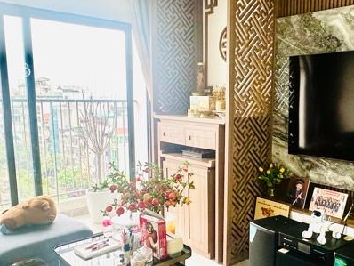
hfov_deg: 50.5
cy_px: 154
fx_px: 368
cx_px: 233
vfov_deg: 39.6
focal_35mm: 36
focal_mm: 2.22
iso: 125
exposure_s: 1/99
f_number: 2.2
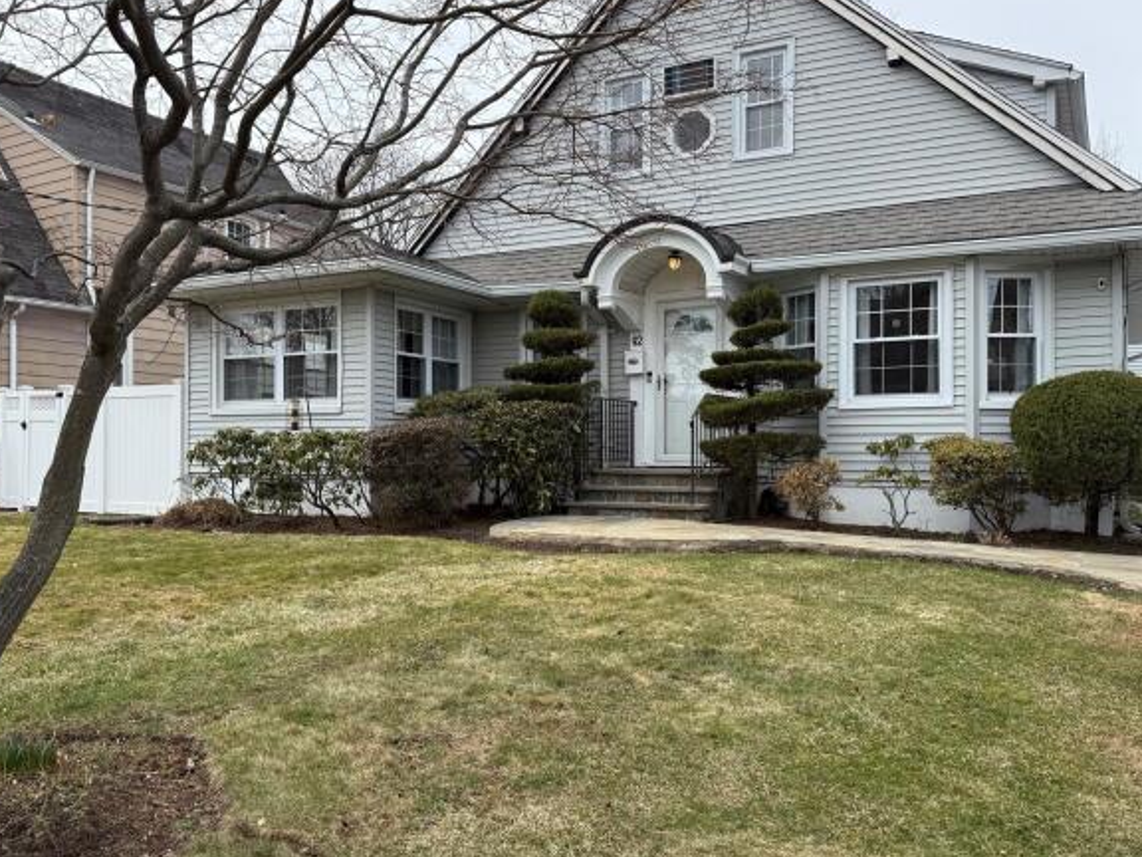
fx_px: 990
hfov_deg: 59.9
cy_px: 444
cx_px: 525
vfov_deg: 46.8
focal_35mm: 30
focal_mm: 6.76
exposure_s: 1/2801
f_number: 1.78
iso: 100
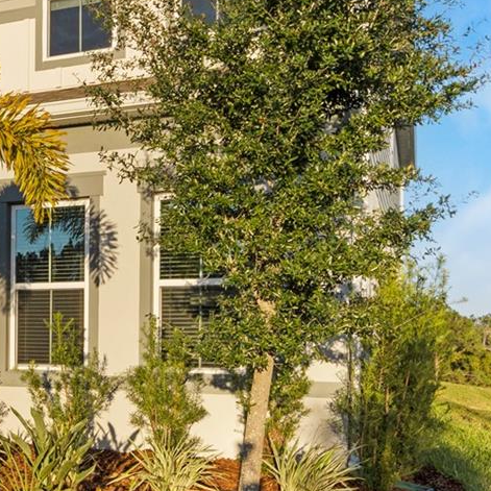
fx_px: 834
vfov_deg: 32.7
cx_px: -49
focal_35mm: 52
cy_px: 290
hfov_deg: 29.5
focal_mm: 12
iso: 100
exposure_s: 1/40
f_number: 8
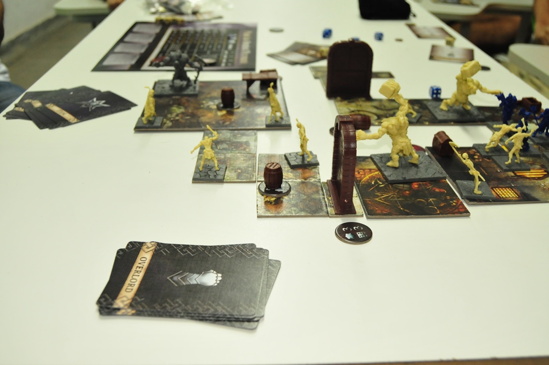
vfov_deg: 36.8
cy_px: 182
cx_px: 274
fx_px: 548
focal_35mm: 36
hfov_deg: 53.2
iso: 1400
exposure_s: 1/60
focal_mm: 24
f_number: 5.6
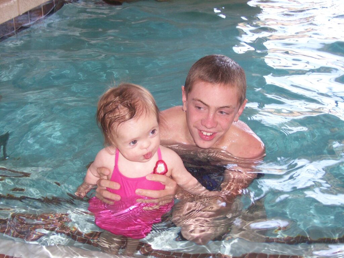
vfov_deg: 26.1
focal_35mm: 56
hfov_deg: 34.3
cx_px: 172
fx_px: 557
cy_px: 129
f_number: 3.6
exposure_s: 1/80
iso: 160
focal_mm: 9.6
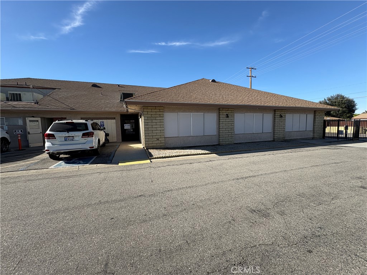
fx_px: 148
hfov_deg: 102.1
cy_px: 138
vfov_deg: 85.7
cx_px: 184
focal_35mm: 14
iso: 40
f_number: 2.2
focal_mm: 2.22
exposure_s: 1/1034
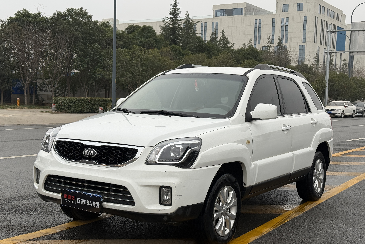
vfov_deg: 27.0
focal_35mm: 50
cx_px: 182
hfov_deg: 39.6
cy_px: 116
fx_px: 507
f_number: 1.78
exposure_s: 1/693
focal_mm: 6.76
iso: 64
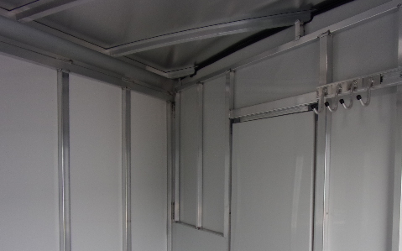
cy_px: 183
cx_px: 242
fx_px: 372
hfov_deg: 56.3
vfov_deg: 36.5
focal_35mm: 34
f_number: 3.3
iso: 80
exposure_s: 1/150
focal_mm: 4.3
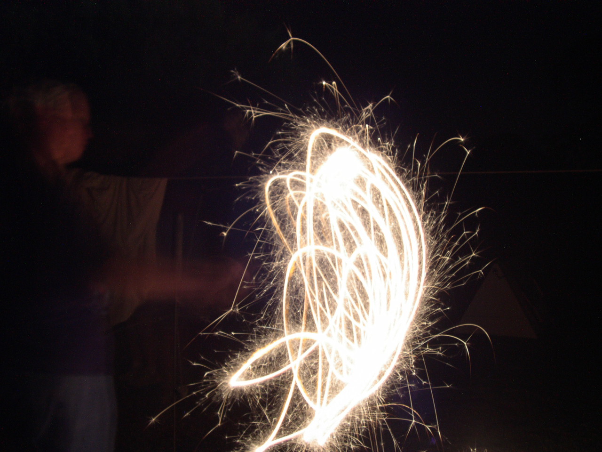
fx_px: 661
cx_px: 301
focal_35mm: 38
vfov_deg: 37.7
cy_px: 226
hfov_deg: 49.0
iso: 100
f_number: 7.6
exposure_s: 8
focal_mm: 8
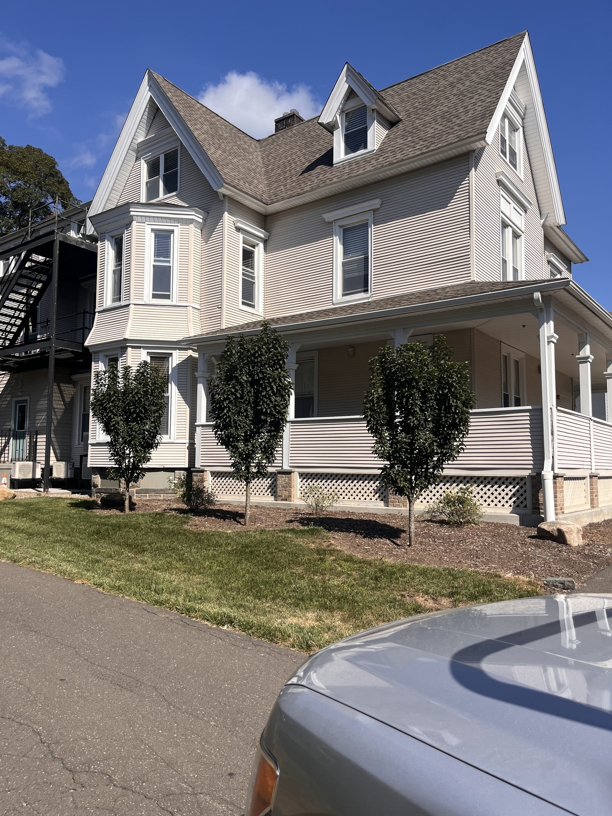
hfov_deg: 53.1
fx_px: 613
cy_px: 408
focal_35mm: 26
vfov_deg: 67.3
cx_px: 306
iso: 50
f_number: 1.6
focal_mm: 5.1
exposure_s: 1/4149
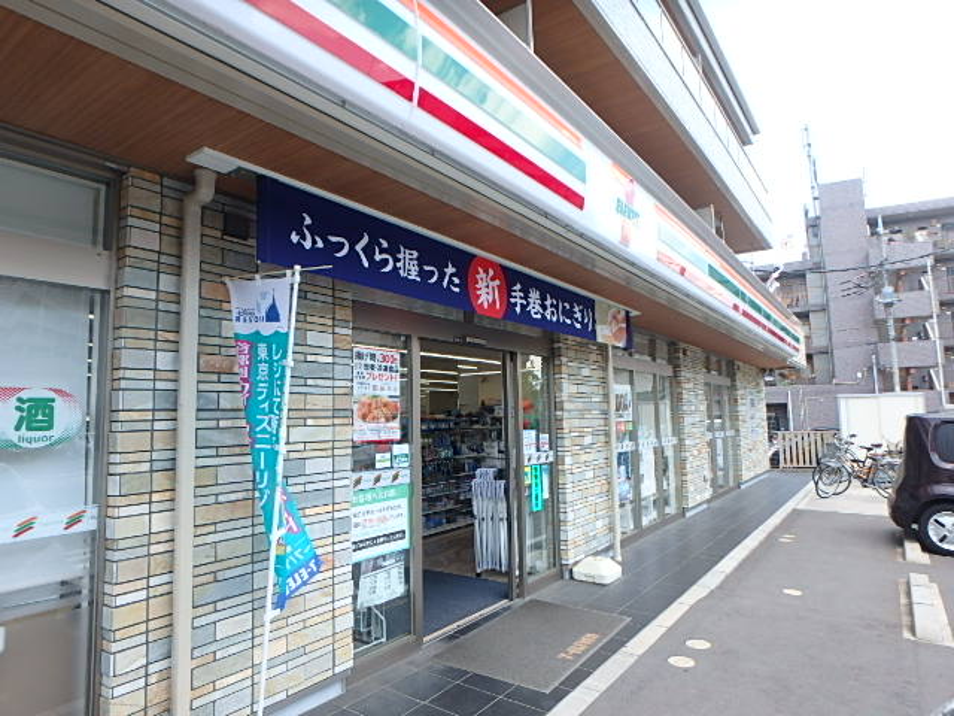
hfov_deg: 79.0
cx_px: 477
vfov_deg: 63.4
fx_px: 579
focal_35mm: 21
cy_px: 358
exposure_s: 1/200
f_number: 3.5
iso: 125
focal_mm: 3.7
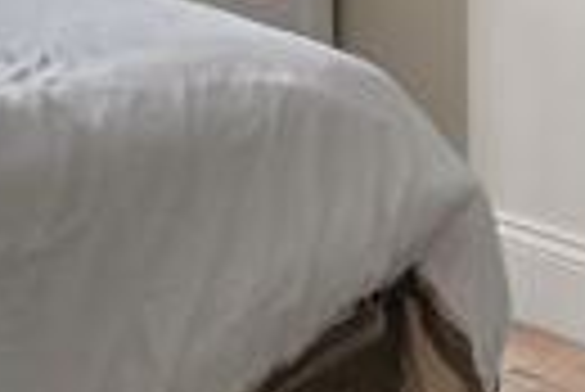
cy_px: -349
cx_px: 360
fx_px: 1789
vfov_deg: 11.4
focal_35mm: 110
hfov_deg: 18.5
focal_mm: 14
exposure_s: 1/3
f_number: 8
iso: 400
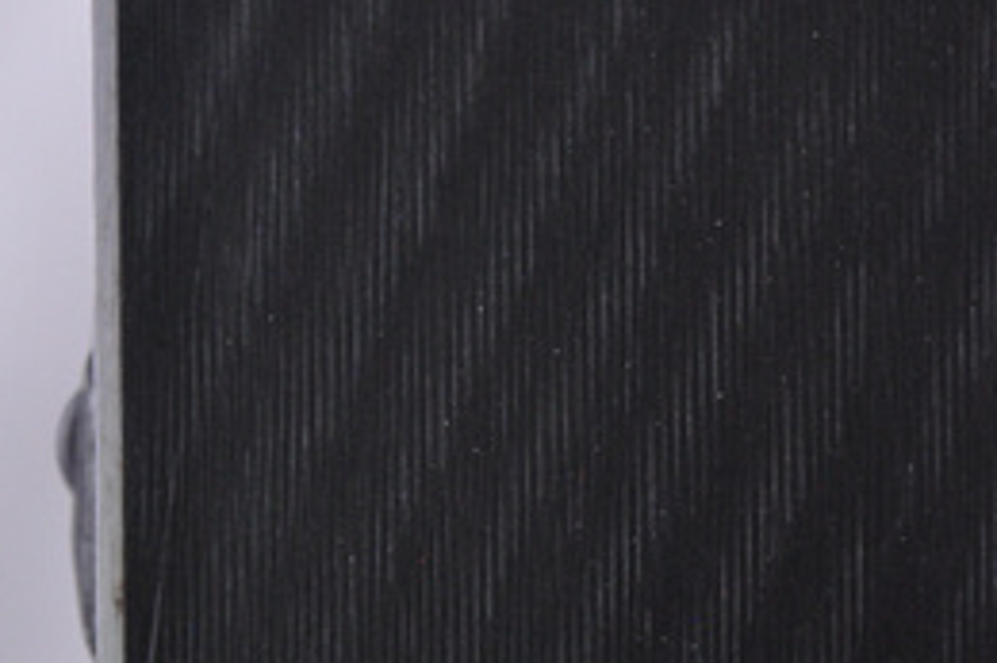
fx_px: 7552
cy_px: 420
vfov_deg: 5.0
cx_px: 629
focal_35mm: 273
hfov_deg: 7.6
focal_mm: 105
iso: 3200
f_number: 9.5
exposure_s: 1/125
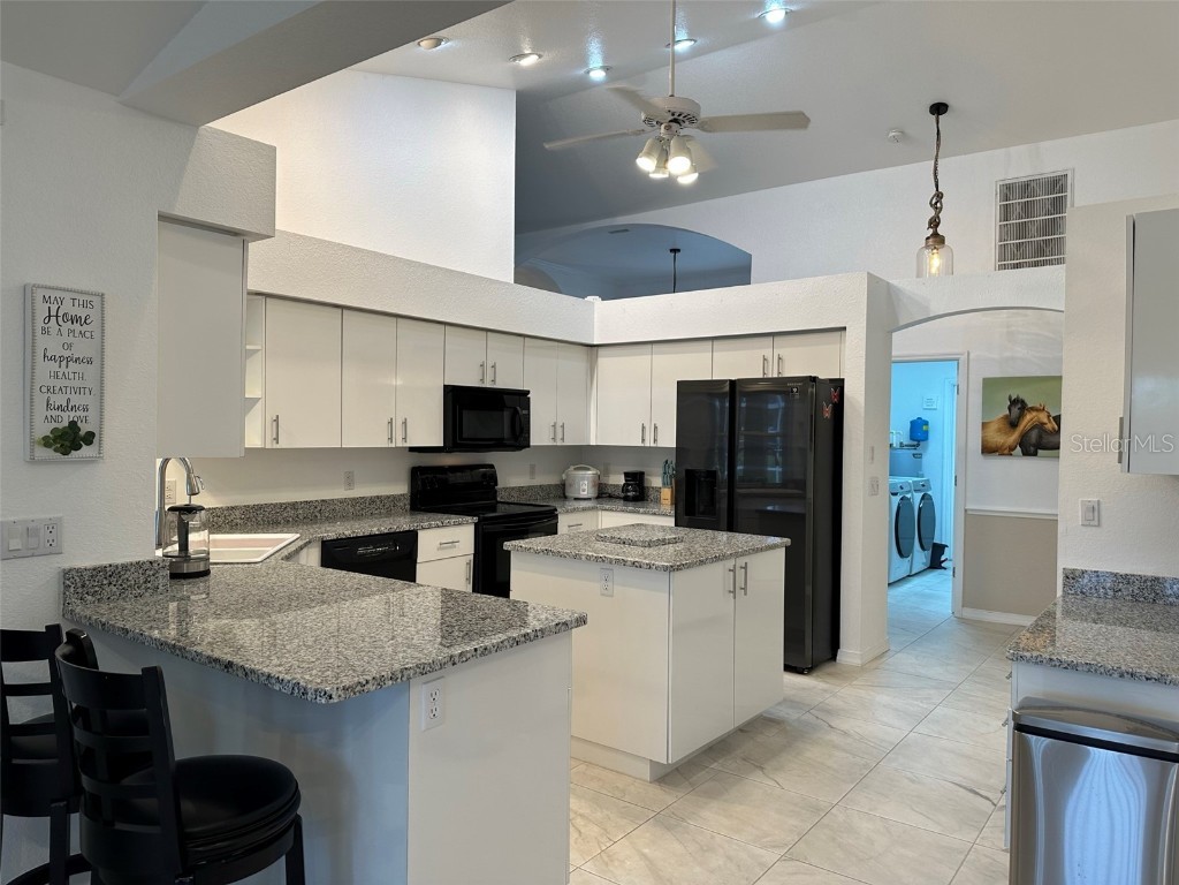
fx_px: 817
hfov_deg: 71.6
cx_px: 590
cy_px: 442
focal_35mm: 24
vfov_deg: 56.8
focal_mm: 6.86
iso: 100
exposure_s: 1/120
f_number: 1.78
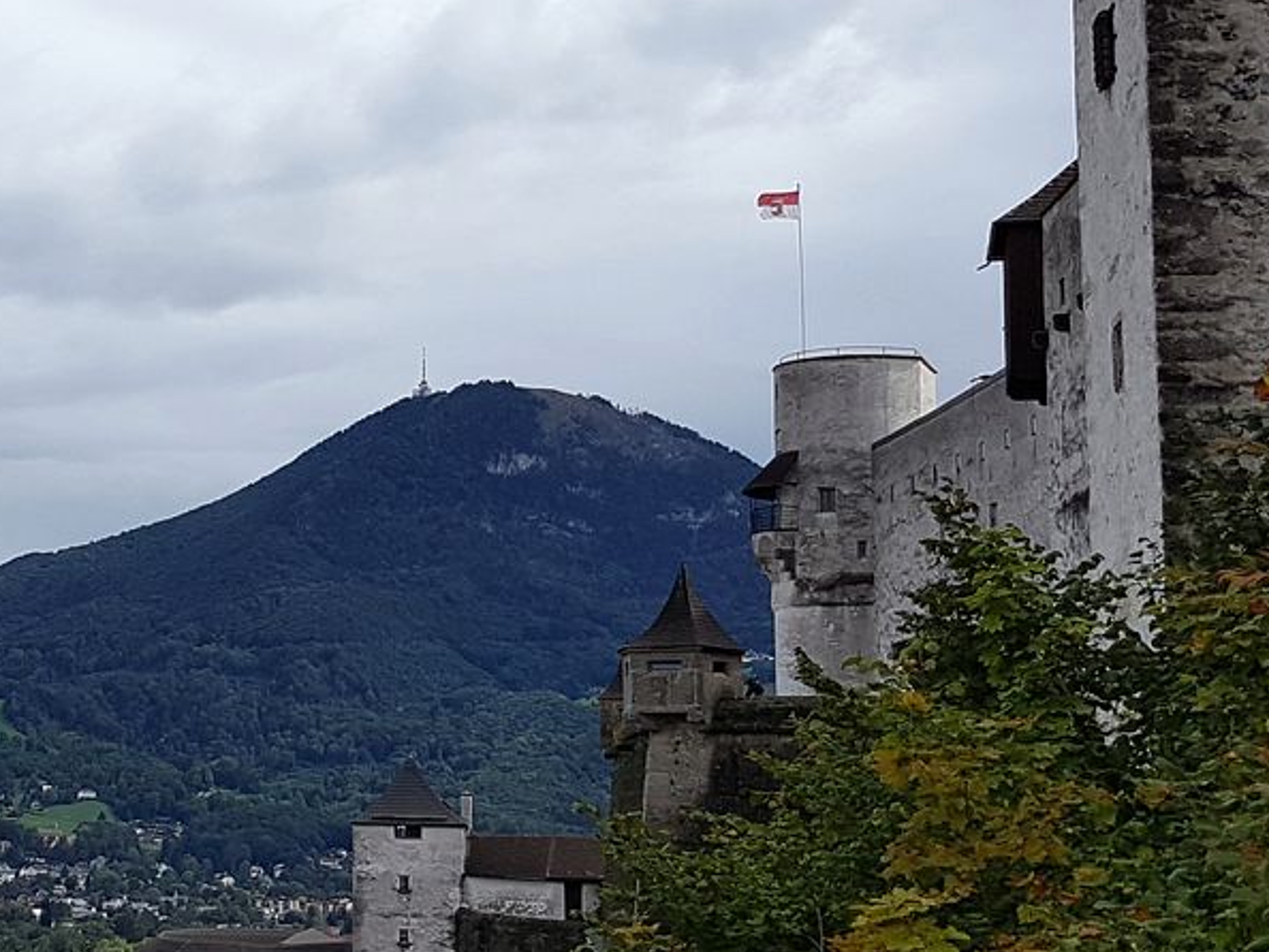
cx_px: 258
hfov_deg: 27.2
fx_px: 2567
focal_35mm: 70
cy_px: 393
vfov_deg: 21.0
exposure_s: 1/3368
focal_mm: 4.2
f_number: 1.7
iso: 50
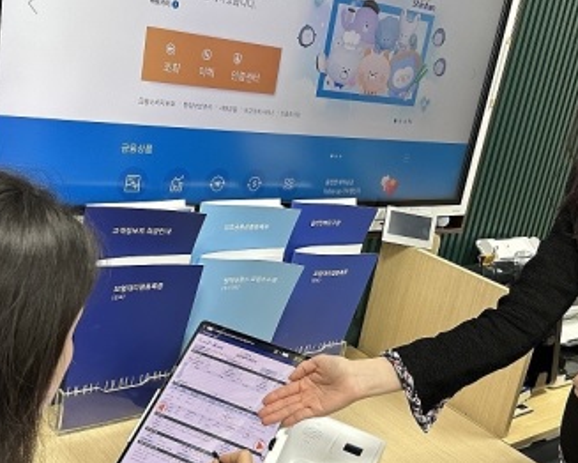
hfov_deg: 42.8
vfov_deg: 34.9
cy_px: 221
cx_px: 267
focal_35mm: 43
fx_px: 736
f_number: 1.78
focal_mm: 6.86
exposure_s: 1/120
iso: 200
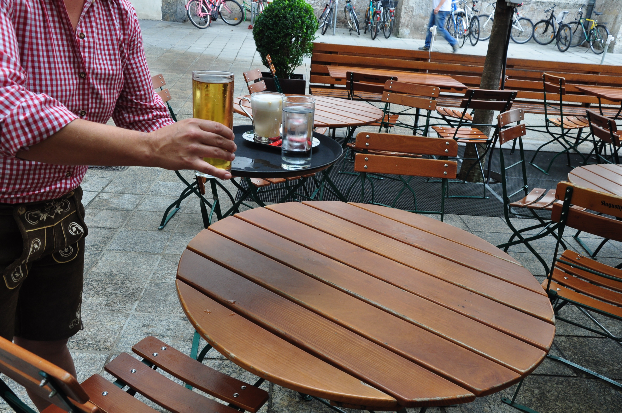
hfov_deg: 57.3
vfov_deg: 39.9
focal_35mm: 33
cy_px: 206
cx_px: 311
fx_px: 569
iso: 400
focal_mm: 22
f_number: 8
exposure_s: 1/50
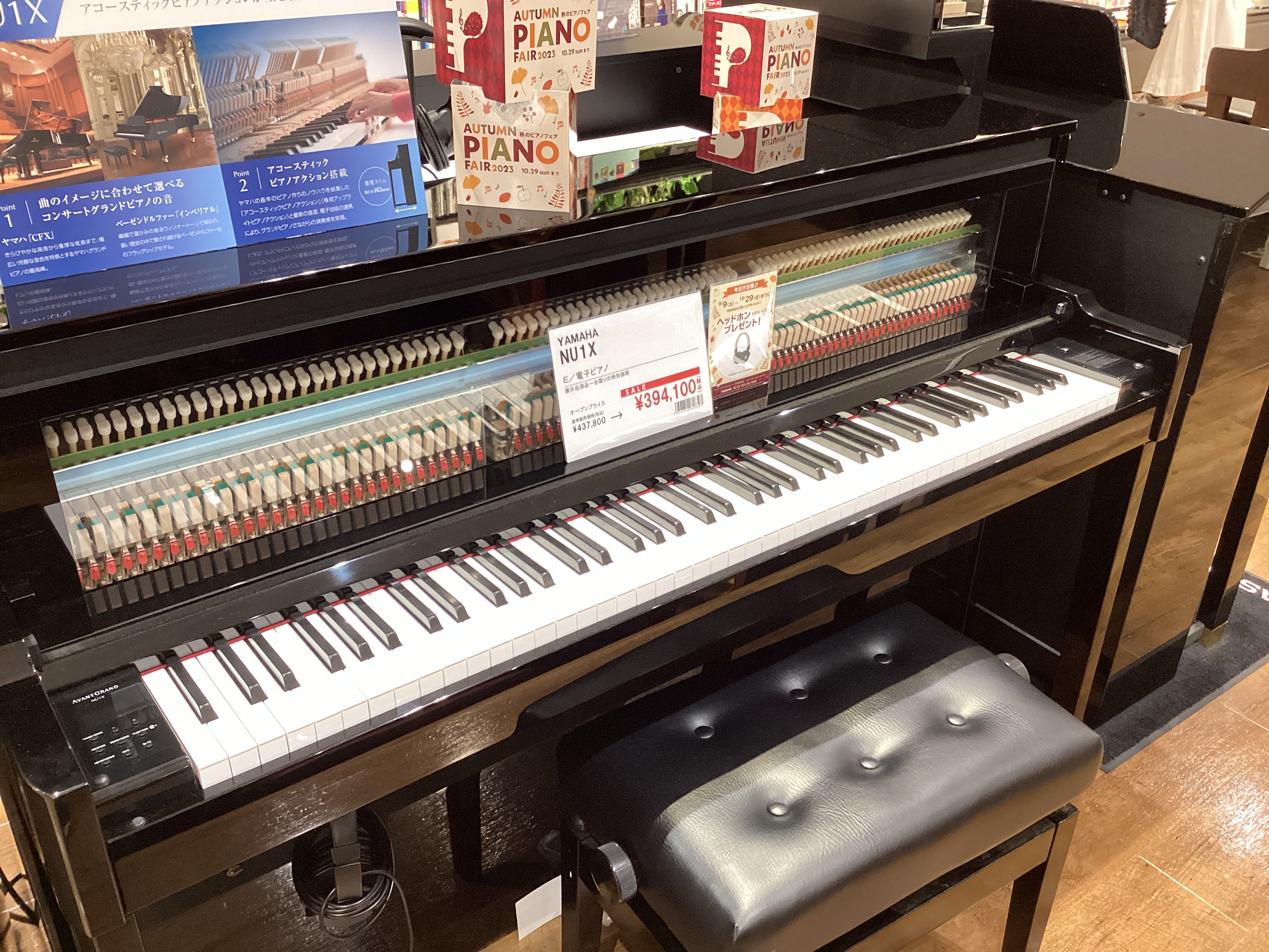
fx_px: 1136
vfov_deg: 45.4
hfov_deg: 58.4
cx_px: 634
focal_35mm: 31
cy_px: 476
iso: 200
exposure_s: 1/60
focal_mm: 3.3
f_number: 2.4
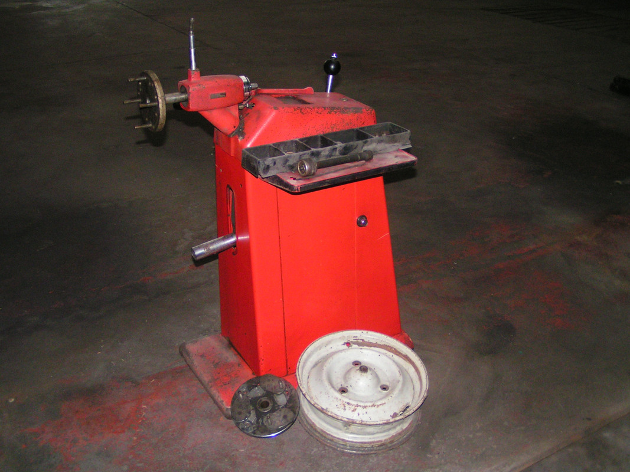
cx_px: 315
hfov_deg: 49.0
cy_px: 236
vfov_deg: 37.7
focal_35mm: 38
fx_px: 692
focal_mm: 5.8
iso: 200
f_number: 2.8
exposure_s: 1/40
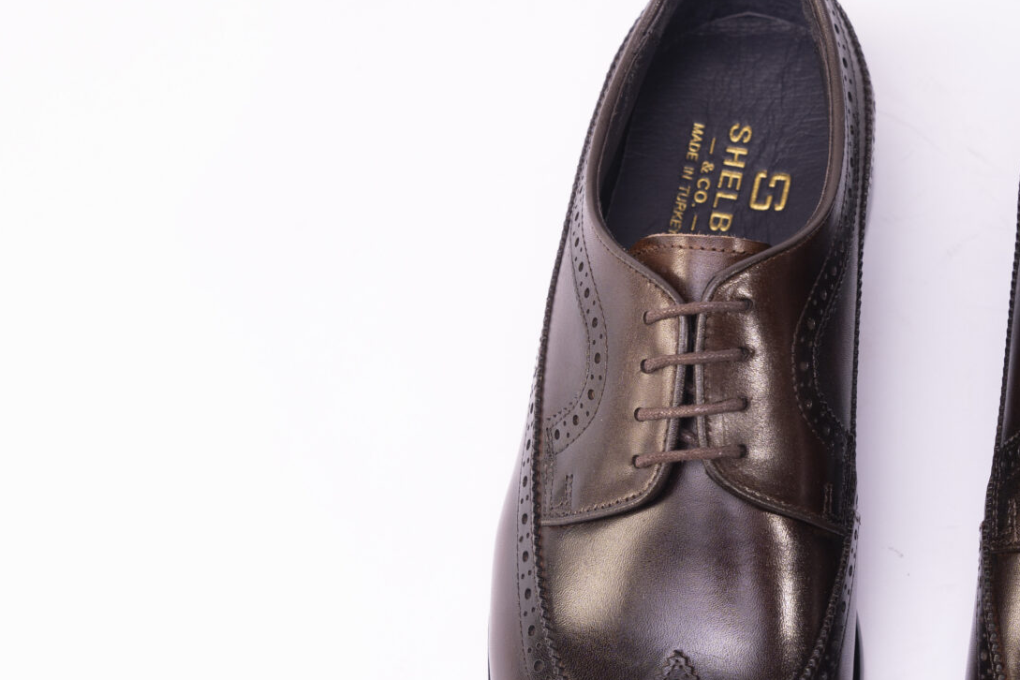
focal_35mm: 141
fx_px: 3995
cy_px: 449
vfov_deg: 9.7
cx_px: 954
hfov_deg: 14.4
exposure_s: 1/100
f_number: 5
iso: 100
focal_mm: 60
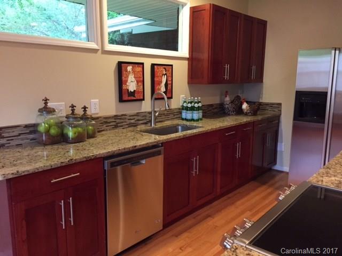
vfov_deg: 48.2
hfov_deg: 61.7
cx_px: 171
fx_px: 287
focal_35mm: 29
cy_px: 128
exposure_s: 1/30
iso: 250
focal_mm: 4.15
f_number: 2.2
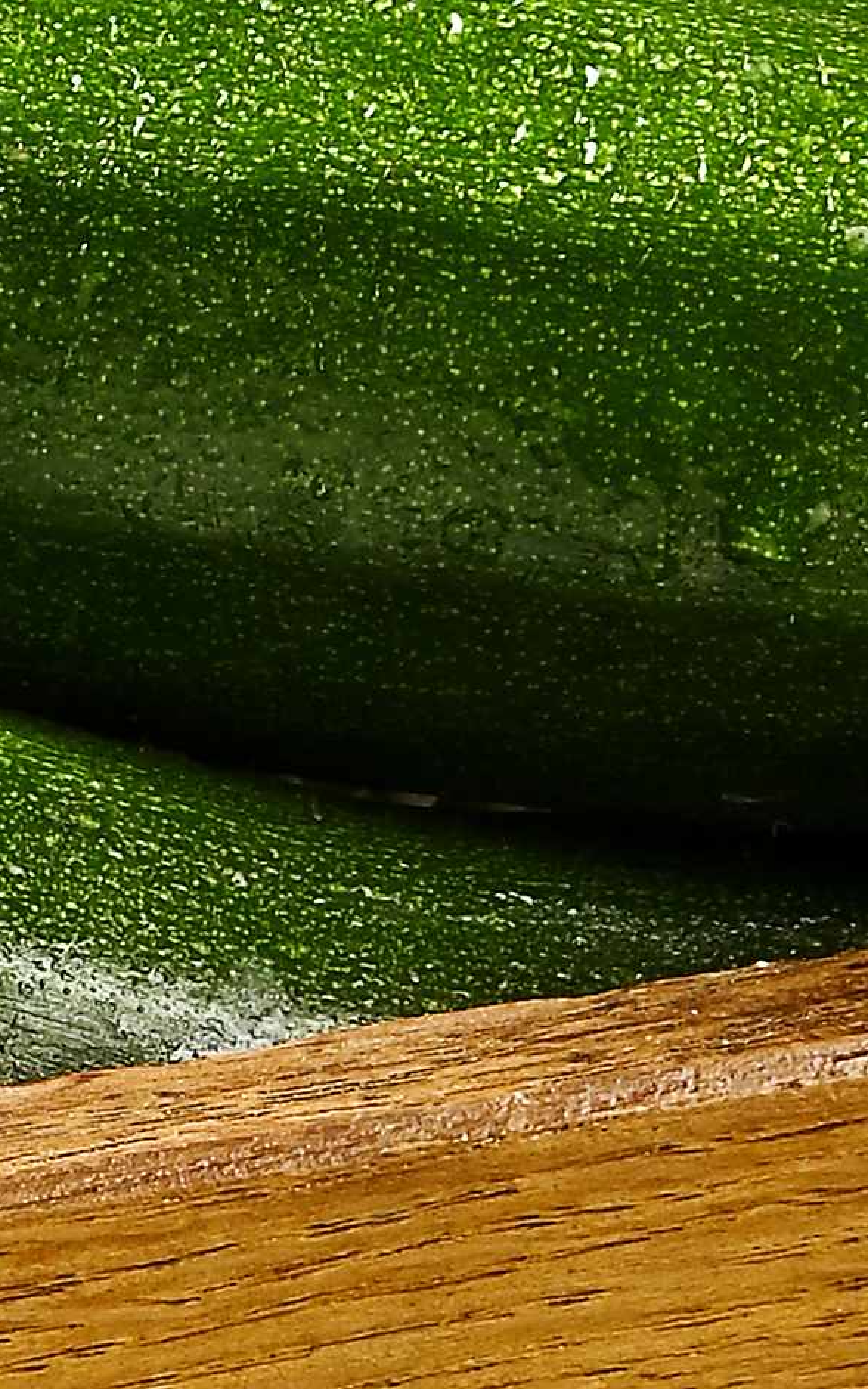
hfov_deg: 3.0
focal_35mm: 432
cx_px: -648
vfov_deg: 4.8
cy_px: 2006
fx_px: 16353
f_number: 13
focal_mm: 66
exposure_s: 1/200
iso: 200
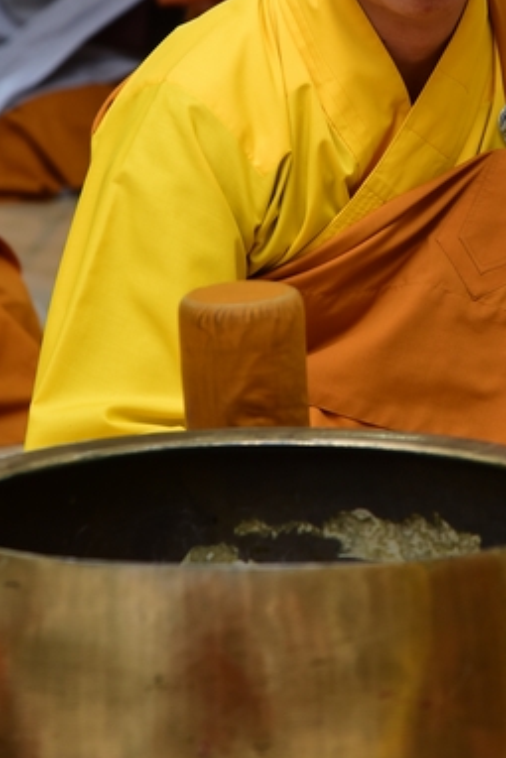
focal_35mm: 204
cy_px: 143
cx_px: 403
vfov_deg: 10.1
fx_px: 4297
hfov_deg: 6.7
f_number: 6.3
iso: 800
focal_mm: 120
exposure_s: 1/60
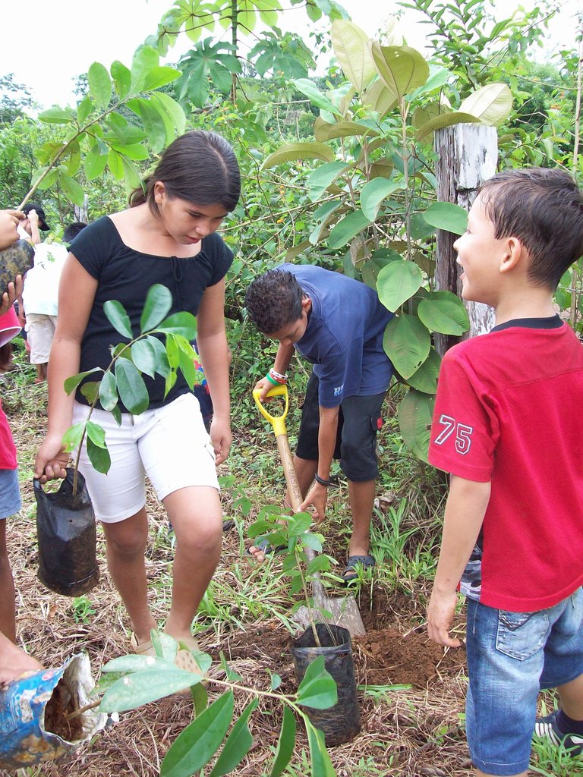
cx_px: 292
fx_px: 808
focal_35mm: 36
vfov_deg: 51.4
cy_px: 388
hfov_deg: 39.7
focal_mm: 6
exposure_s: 1/231
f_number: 2.7
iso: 80
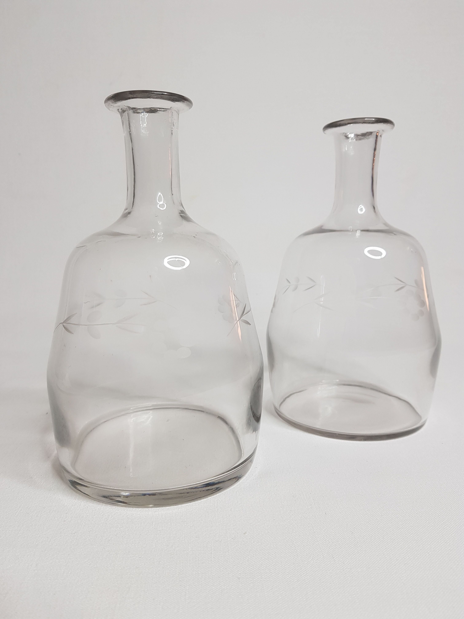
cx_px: 232
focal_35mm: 26
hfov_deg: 53.1
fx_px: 465
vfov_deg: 67.3
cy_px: 310
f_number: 1.7
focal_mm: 4.2
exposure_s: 1/100
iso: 64
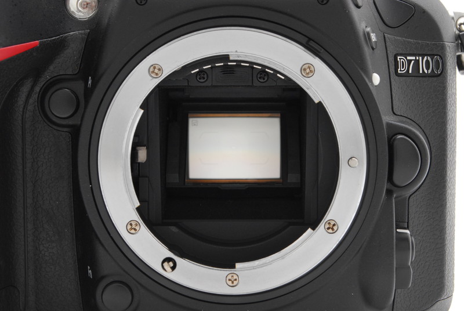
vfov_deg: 16.6
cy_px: 156
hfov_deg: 24.6
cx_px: 232
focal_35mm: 82
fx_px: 1065
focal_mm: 55
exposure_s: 1/100
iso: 400
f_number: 14
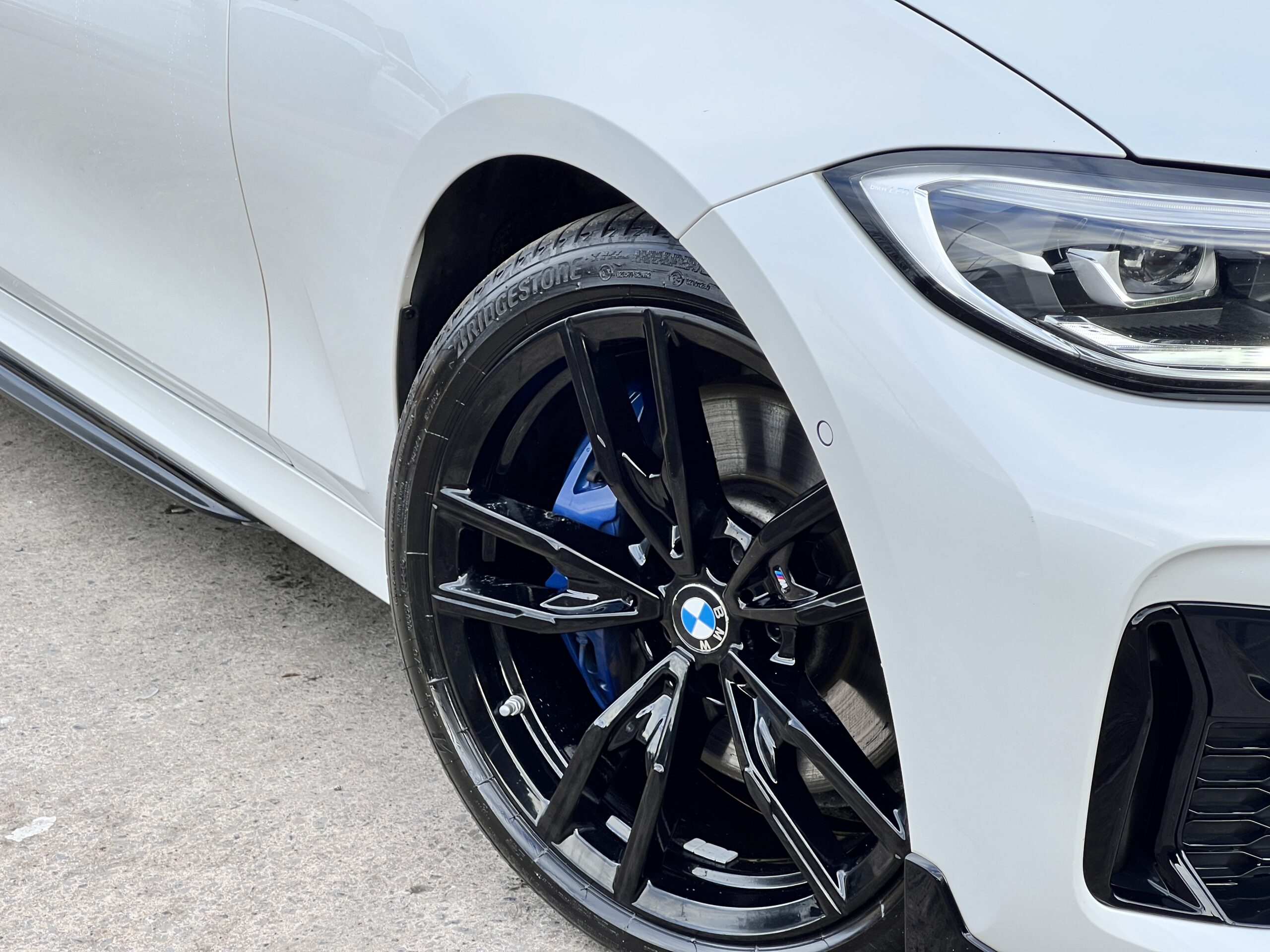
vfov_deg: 19.1
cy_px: 476
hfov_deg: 25.3
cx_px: 635
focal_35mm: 77
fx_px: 2825
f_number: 2.8
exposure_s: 1/107
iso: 32
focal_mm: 9
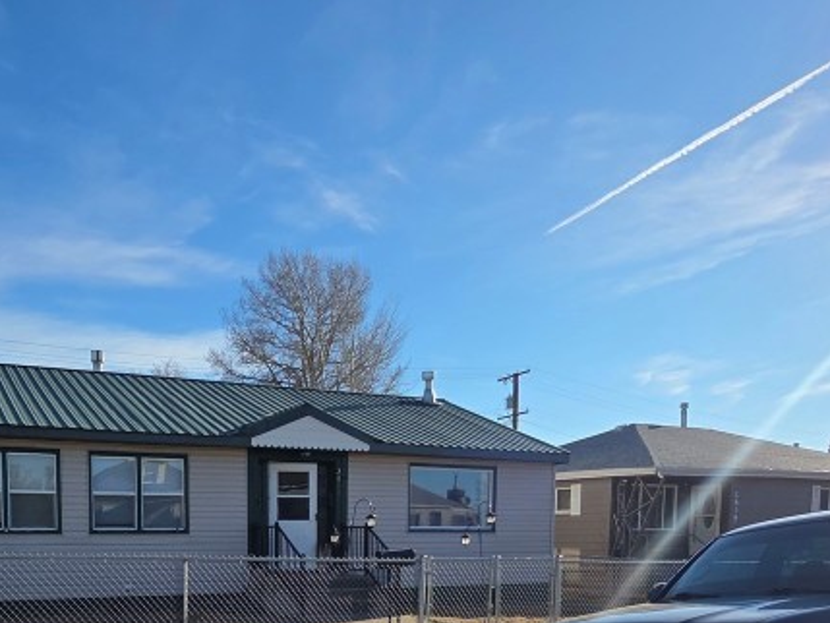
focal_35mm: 31
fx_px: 744
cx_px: 246
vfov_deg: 40.1
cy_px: 617
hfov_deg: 56.4
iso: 40
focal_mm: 2.2
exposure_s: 1/2265
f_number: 1.9
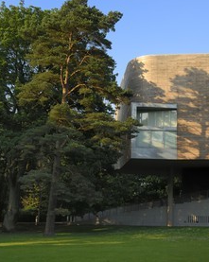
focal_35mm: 47
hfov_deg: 31.3
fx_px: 364
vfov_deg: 39.6
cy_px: 131
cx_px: 165
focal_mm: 22
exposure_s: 1/80
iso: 100
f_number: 8.5
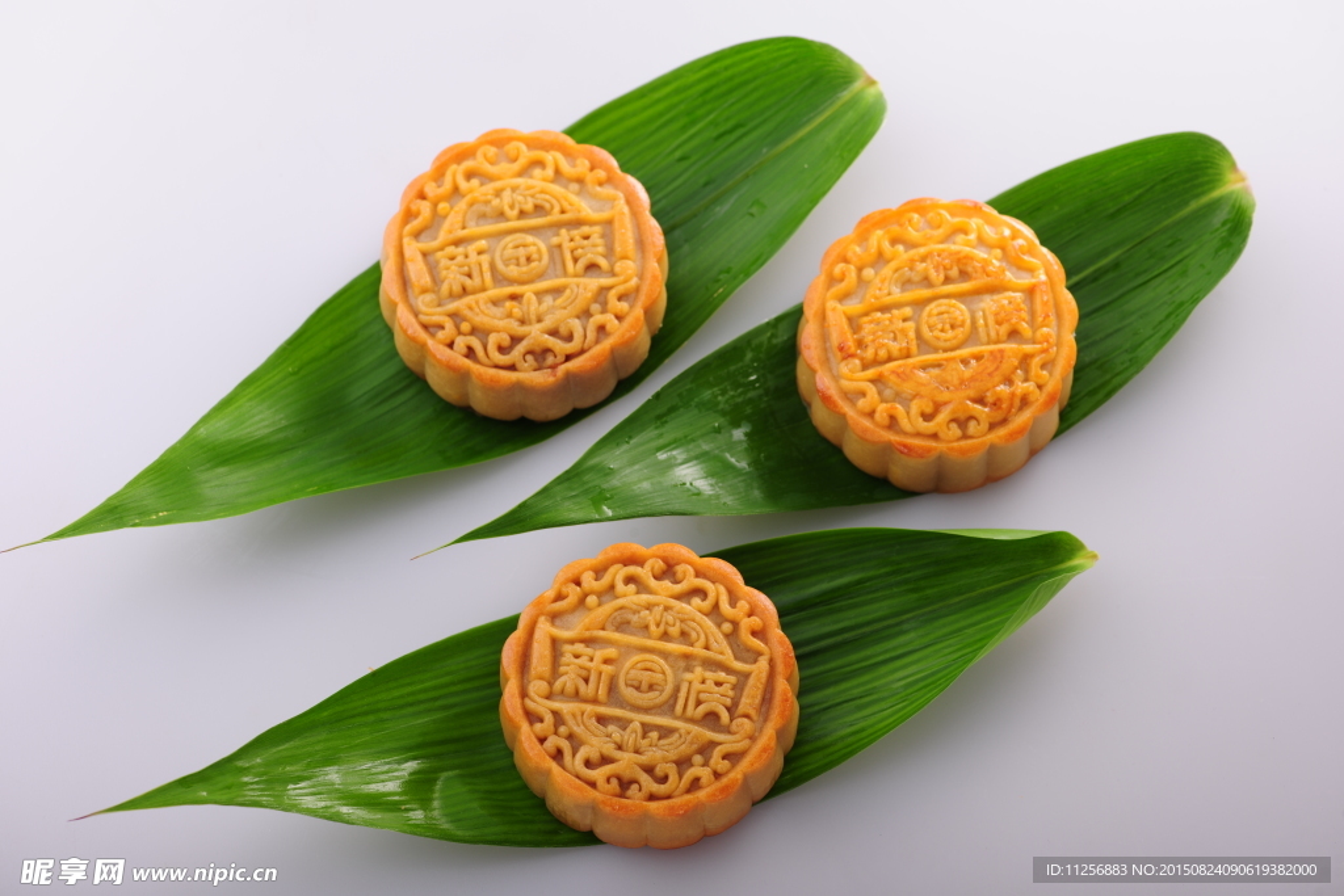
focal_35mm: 105
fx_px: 3920
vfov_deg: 13.0
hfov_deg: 19.5
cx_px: 672
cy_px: 448
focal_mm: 105
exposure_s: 1/200
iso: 100
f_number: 9
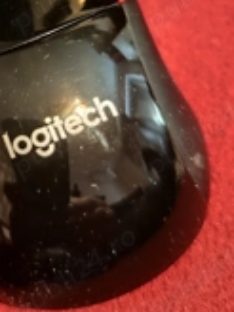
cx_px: 8
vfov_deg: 32.2
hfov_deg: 25.0
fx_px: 505
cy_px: 15
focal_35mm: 56
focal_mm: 6.14
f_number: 1.65
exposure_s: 1/13.3
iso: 5000
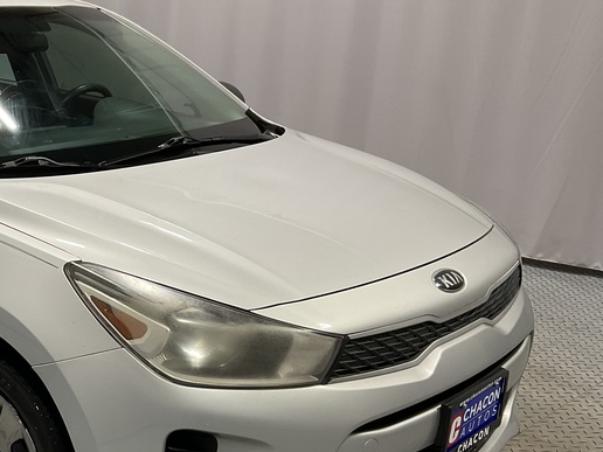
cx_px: 50
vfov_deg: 26.8
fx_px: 941
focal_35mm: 54
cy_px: 311
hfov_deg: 33.5
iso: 40
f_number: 1.8
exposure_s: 1/60
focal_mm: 3
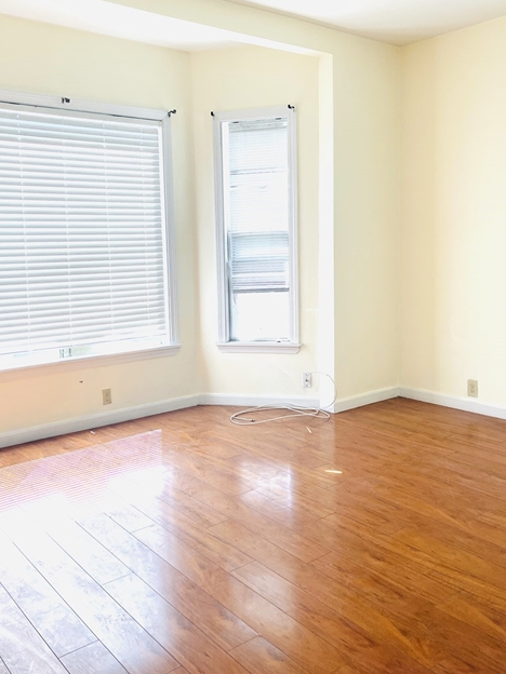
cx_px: 265
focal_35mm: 32
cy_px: 288
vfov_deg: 56.6
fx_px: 624
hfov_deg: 44.1
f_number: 1.6
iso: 40
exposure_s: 1/245
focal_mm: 5.1
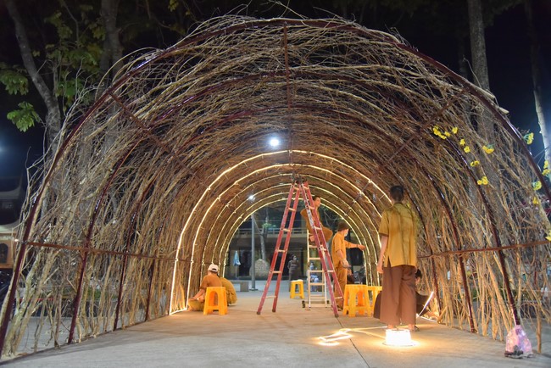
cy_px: 184
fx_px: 459
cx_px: 276
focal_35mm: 30
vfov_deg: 43.6
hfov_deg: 61.9
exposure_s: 1/125
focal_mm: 30
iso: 2500
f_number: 4
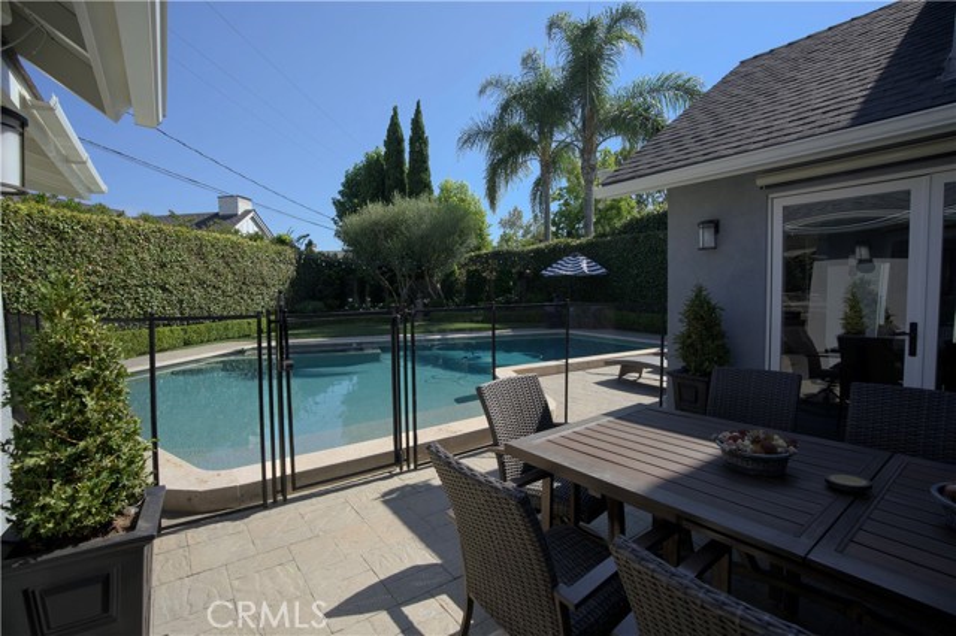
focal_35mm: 16
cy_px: 318
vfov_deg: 73.7
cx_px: 478
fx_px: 425
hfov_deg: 96.8
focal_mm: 16
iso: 100
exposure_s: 1/200
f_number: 7.1
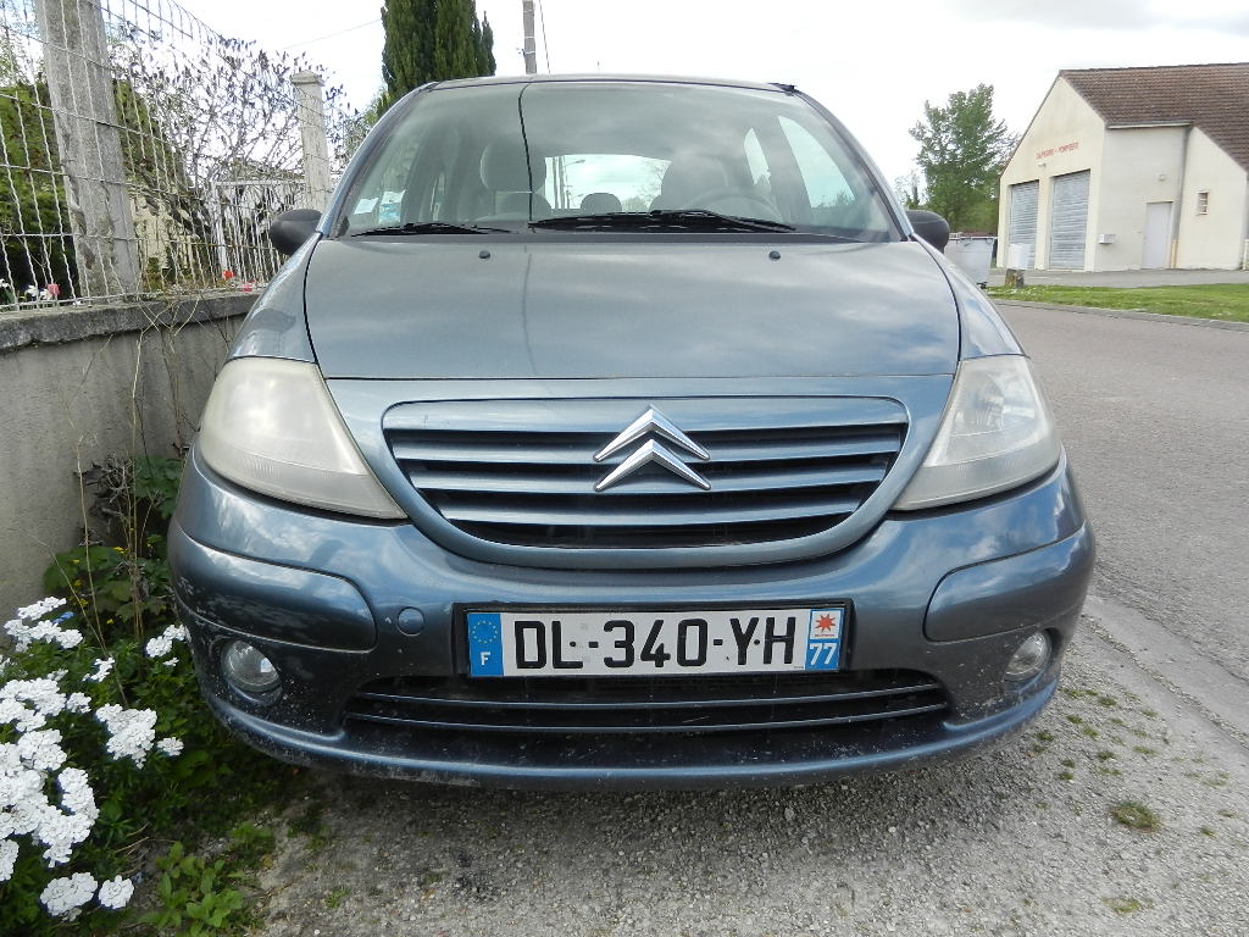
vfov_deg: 54.9
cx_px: 624
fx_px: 902
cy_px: 468
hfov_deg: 69.4
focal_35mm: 25
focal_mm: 4.5
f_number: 3.5
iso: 160
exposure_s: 1/500
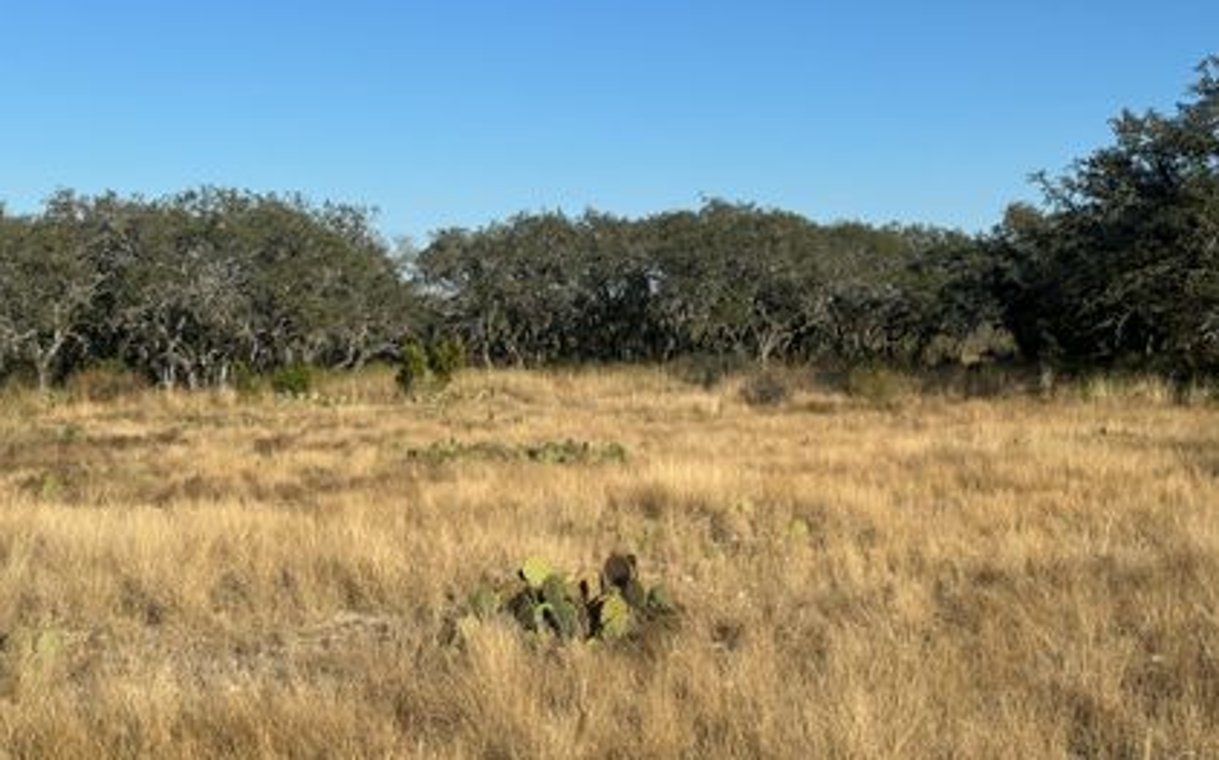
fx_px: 1726
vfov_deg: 24.8
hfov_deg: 38.9
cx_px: 620
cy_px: 423
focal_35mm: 52
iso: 64
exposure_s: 1/4566
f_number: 1.78
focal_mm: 6.86
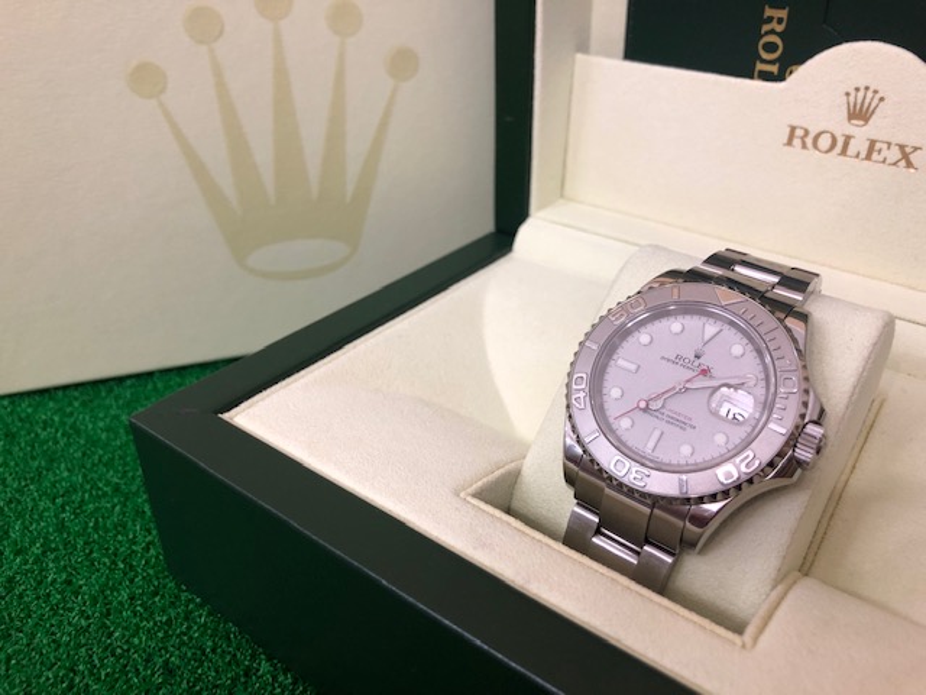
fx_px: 749
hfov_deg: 63.4
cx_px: 463
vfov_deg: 49.7
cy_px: 348
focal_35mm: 28
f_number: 1.8
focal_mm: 3.99
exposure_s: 1/20
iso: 40
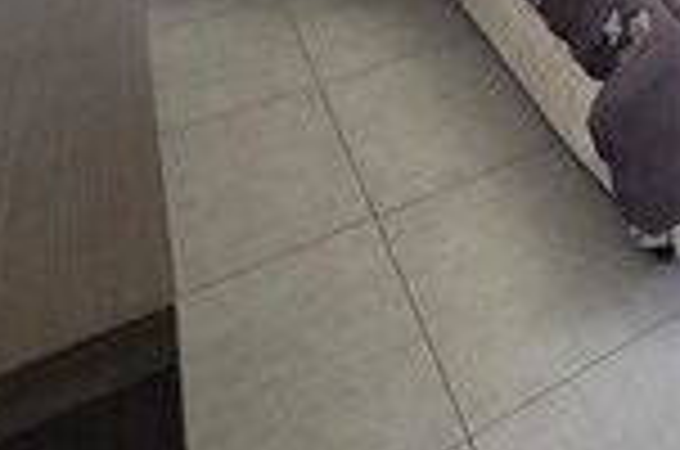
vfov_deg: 23.3
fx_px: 773
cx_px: 714
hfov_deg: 40.2
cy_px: -286
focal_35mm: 41
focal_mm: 2.2
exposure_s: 1/50
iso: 500
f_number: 1.9
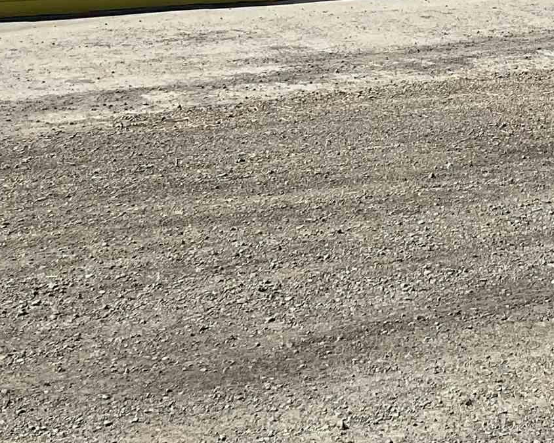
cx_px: 614
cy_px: -78
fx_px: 1689
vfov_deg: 14.5
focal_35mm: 103
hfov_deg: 17.9
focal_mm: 3
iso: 16
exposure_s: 1/2141
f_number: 1.8
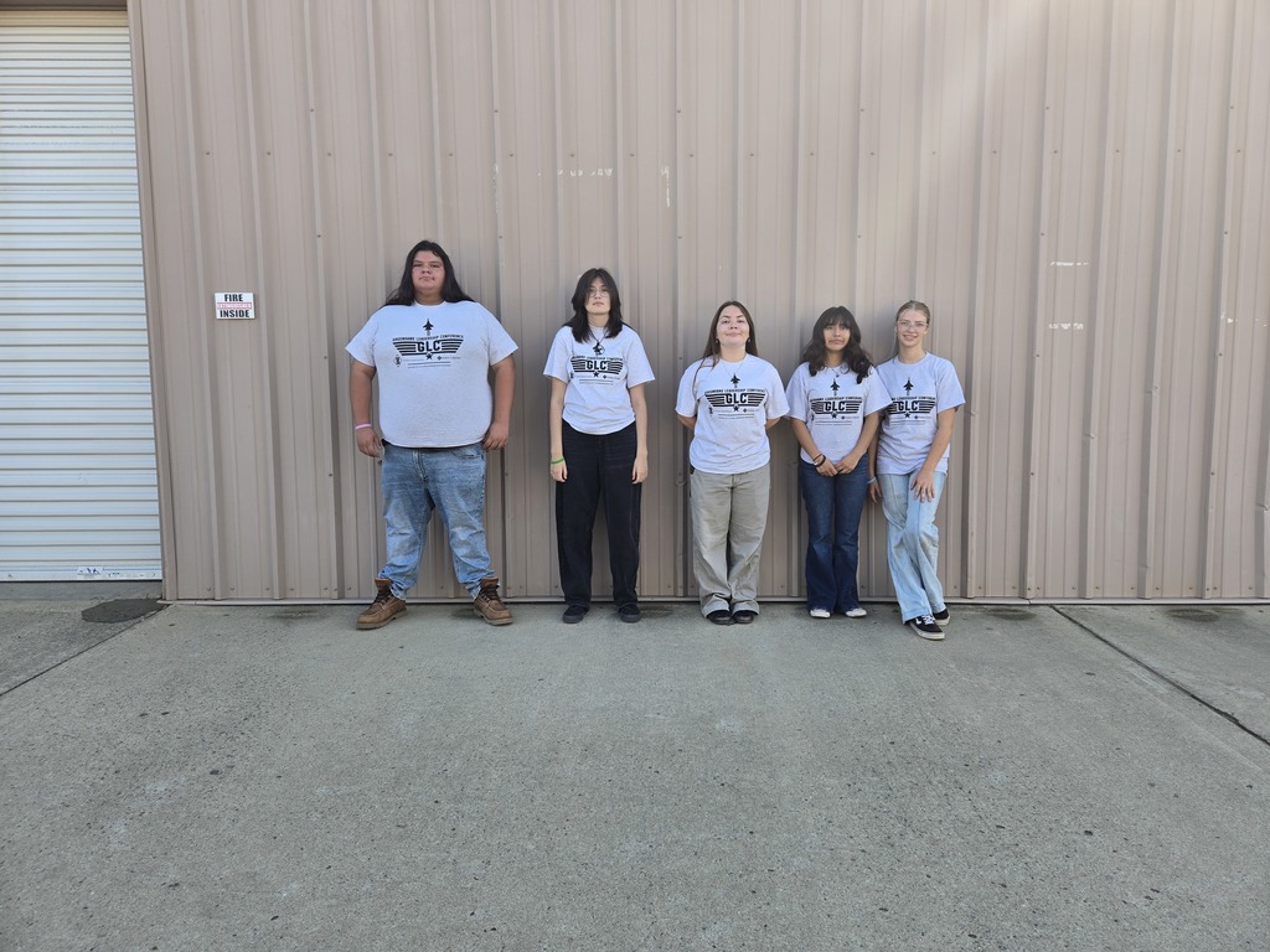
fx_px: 844
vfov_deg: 58.9
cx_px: 635
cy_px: 476
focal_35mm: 23
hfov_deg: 73.9
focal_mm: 5.4
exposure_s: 1/235
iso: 25
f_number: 1.8
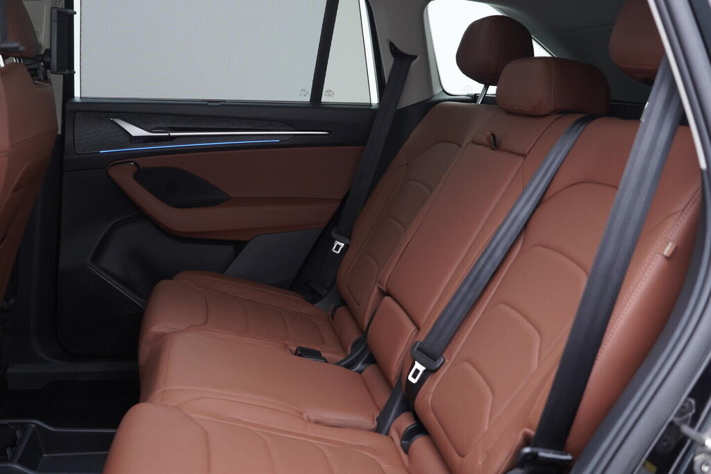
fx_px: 711
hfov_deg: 53.1
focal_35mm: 36
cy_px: 237
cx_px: 356
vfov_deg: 36.9
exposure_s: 1/40
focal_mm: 24
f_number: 2.8
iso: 320
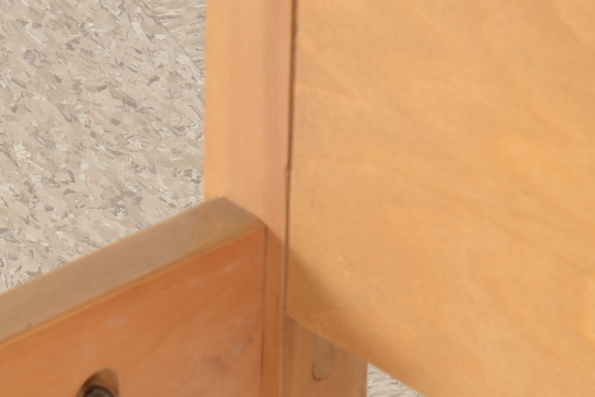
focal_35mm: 404
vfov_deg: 3.4
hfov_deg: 5.1
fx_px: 6682
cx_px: 186
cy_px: 488
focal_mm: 105
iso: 125
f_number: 13
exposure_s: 1/100
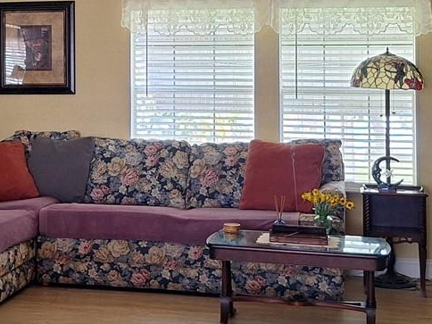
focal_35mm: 76
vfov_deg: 19.0
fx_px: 948
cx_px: 119
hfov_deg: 25.4
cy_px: 32
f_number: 1.8
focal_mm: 5.54
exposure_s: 1/40
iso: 100
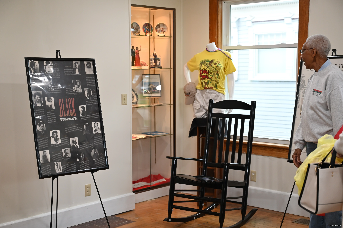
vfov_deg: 25.5
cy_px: 114
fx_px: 505
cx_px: 172
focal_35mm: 53
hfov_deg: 37.5
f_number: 4
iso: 1000
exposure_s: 1/125
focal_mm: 53
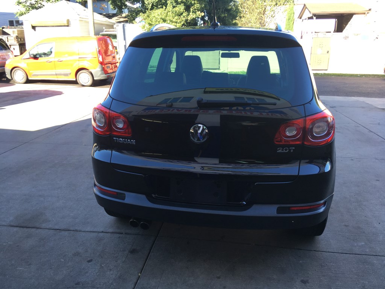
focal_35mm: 29
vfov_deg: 48.2
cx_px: 192
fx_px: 323
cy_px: 144
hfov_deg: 61.7
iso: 25
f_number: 2.2
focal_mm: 4.15
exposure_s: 1/121
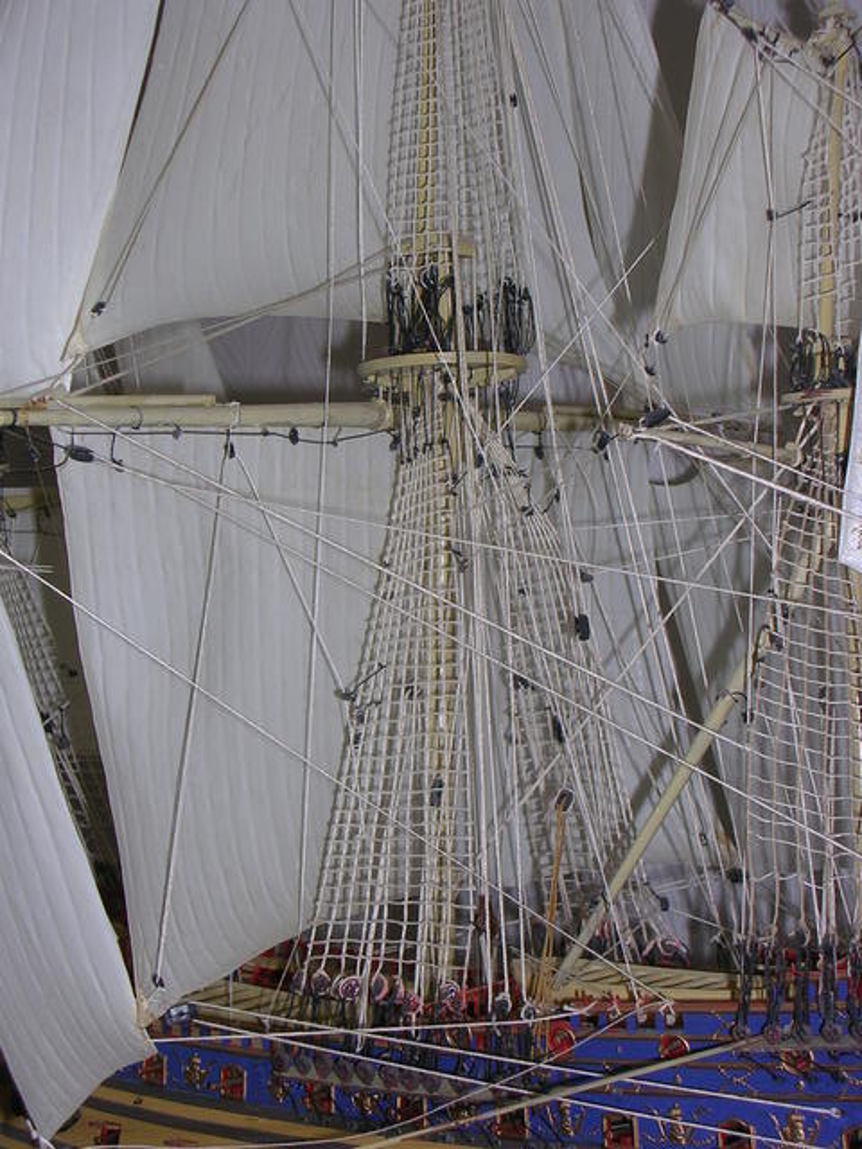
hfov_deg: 23.3
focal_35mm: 63
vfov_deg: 30.7
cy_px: 574
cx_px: 431
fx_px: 2092
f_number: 3.5
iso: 50
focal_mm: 9.6
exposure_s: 1/60.1
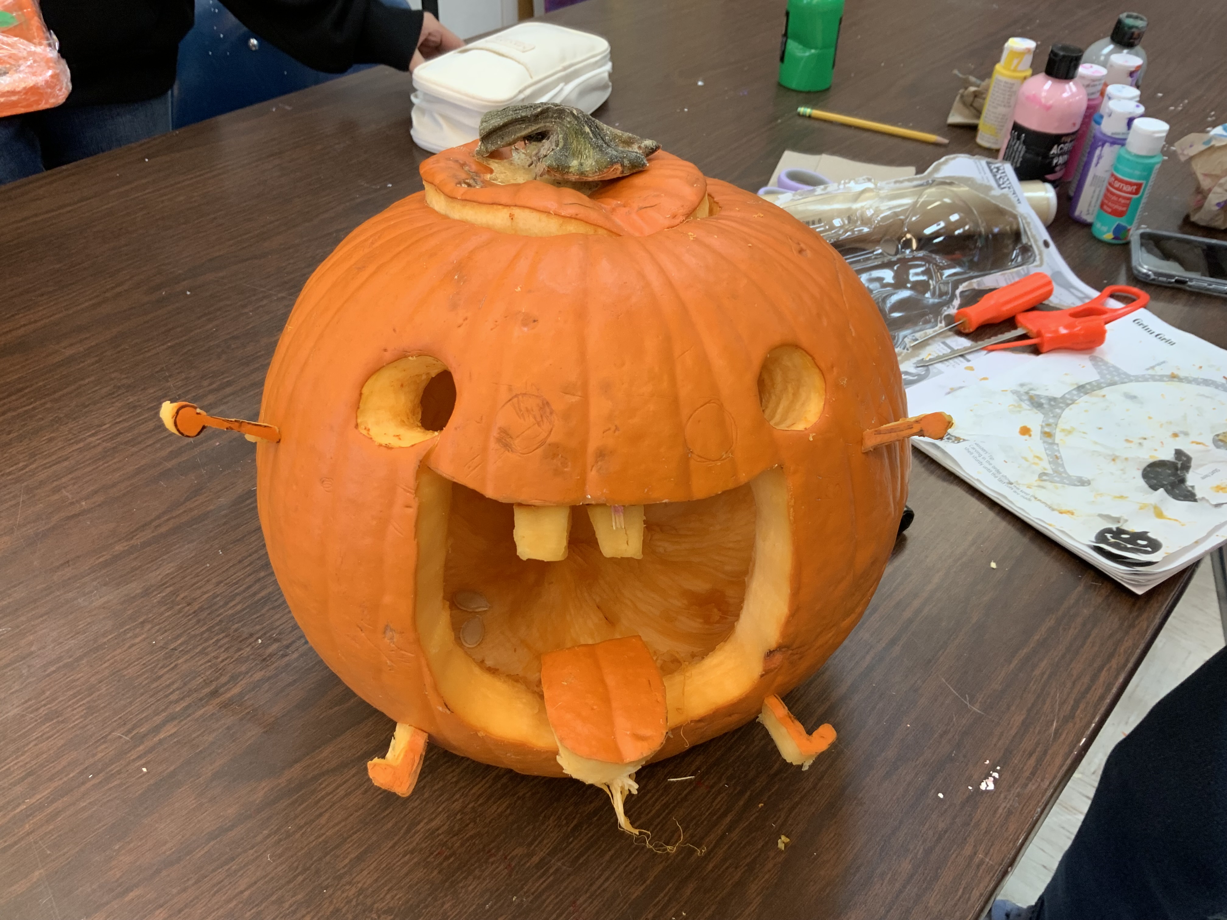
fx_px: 1028
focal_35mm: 29
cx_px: 614
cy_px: 460
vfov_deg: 48.2
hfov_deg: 61.7
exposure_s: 1/60
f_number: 1.8
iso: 64
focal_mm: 3
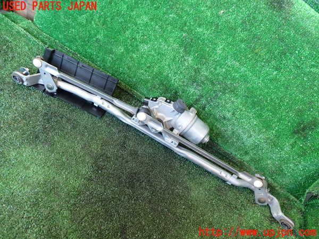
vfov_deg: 46.8
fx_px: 276
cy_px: 120
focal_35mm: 30
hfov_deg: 60.0
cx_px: 160
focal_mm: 5.4
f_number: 2.3
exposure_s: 1/40
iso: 200
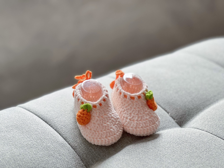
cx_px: 112
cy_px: 84
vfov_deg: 19.1
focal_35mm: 77
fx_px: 498
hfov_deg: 25.3
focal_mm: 9
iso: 160
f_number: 2.8
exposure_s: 1/121
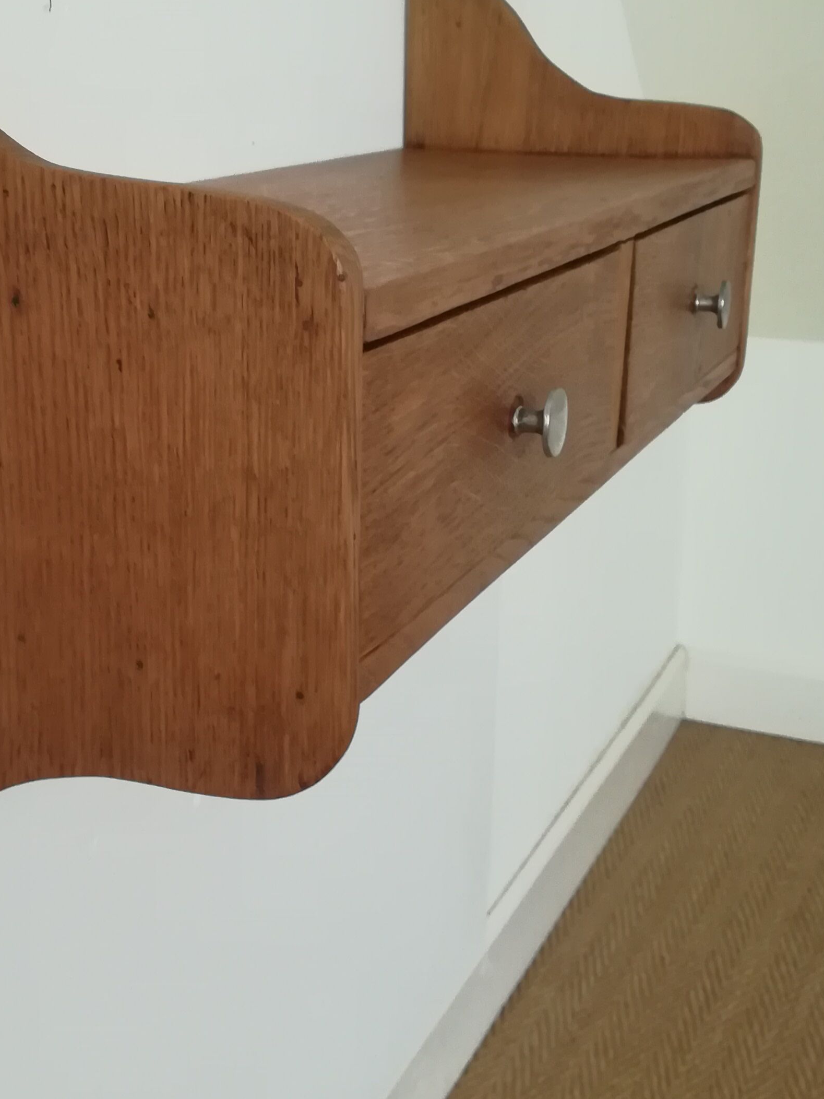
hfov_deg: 29.3
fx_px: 1555
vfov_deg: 38.9
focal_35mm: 49
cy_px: 500
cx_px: 237
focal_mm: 3.83
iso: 400
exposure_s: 1/24
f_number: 2.2
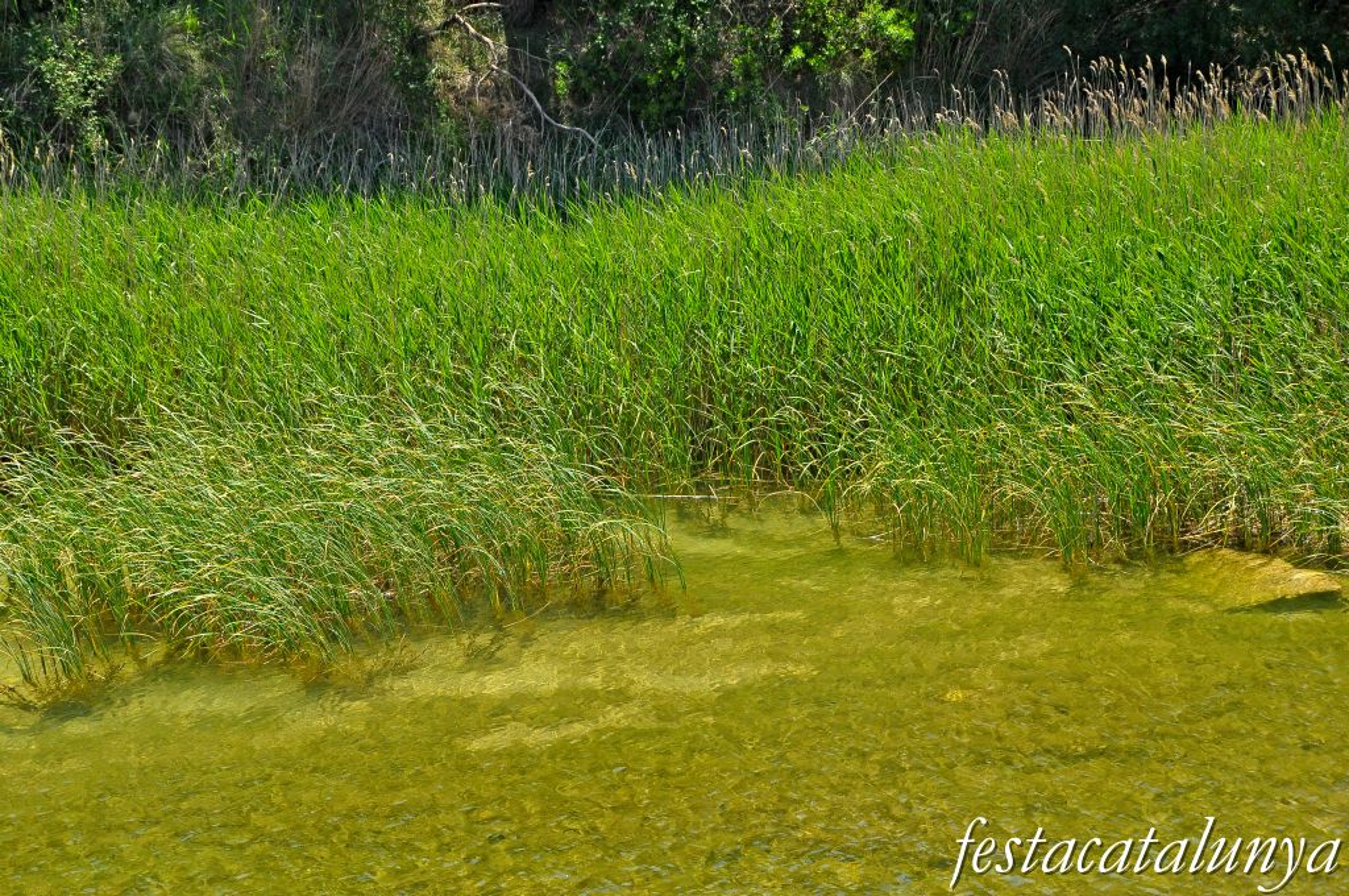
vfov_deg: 12.1
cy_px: 448
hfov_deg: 18.2
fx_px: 4210
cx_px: 674
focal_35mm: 112
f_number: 7.1
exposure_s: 1/800
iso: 640
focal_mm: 75
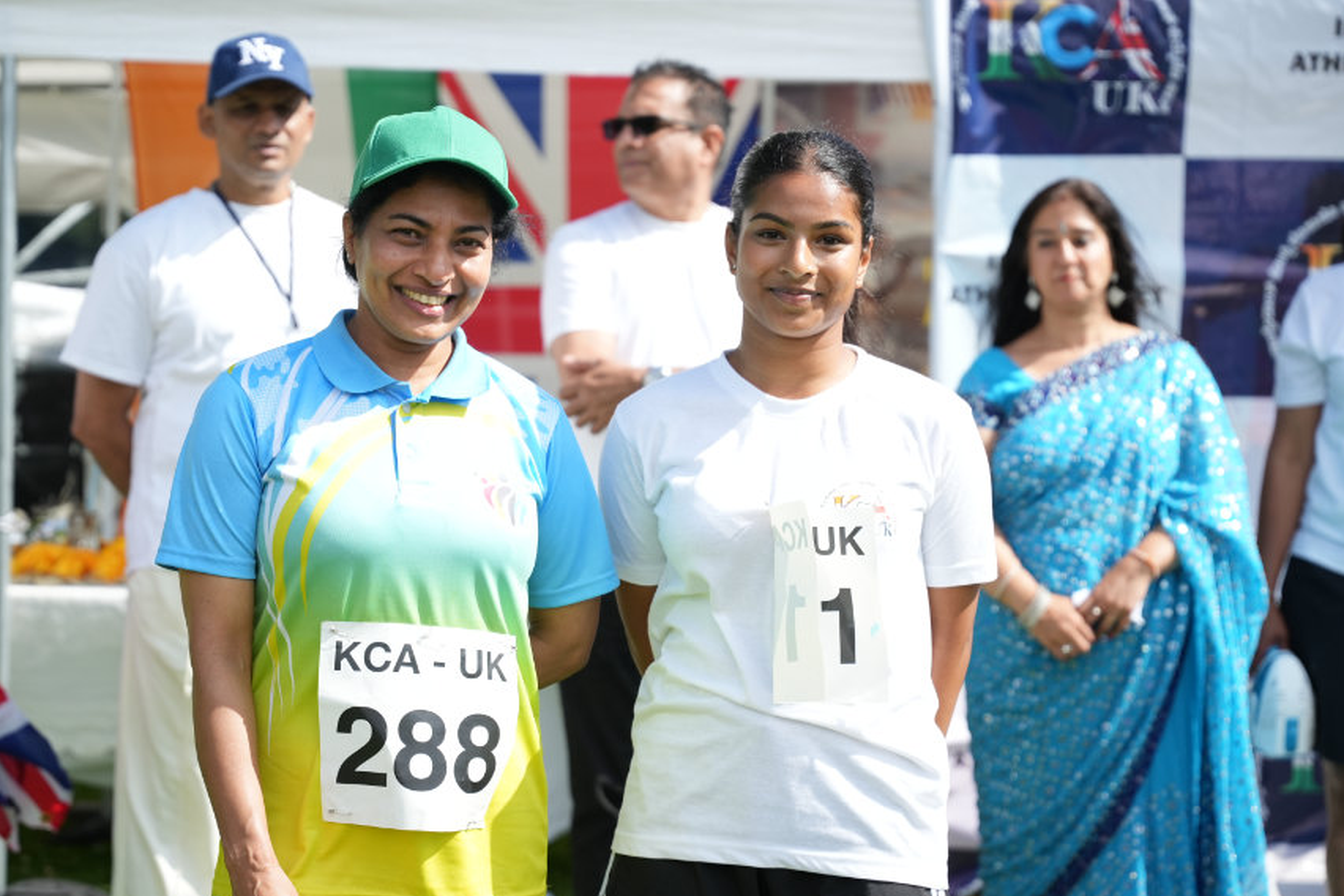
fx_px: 2916
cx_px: 642
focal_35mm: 78
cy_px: 460
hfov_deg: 26.0
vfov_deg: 17.5
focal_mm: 65.1
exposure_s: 1/4000
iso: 400
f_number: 2.8
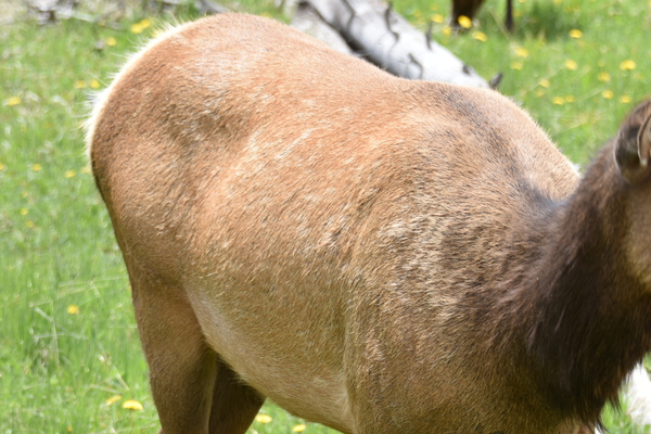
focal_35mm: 209
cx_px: 407
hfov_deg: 9.8
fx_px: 3779
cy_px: 336
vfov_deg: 6.6
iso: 100
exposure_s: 1/200
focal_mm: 98
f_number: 5.6
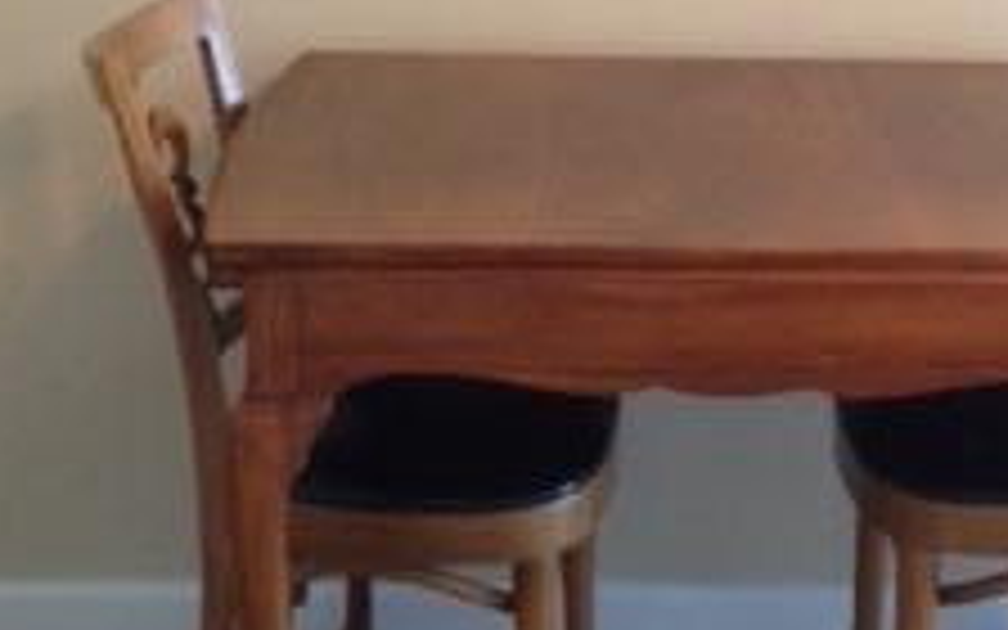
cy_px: -256
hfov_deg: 19.6
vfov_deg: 11.9
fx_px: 2912
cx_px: 675
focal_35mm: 106
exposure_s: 1/20
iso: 160
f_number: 2.4
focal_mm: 4.28
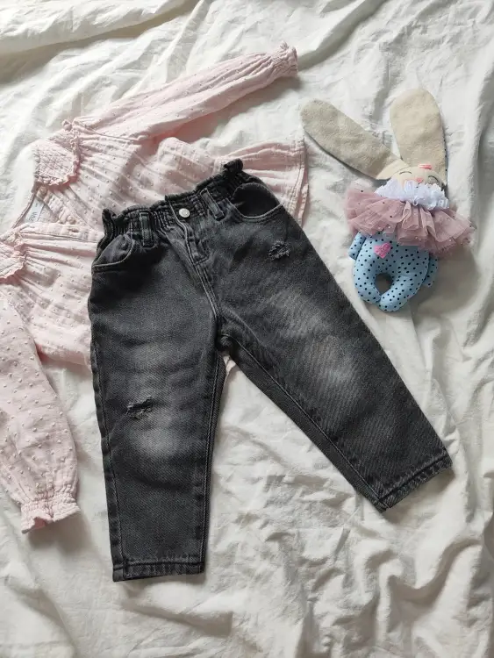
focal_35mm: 23
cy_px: 329
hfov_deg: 58.9
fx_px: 437
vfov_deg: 73.9
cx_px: 247
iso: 382
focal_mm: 5.59
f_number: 1.88
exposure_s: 1/78
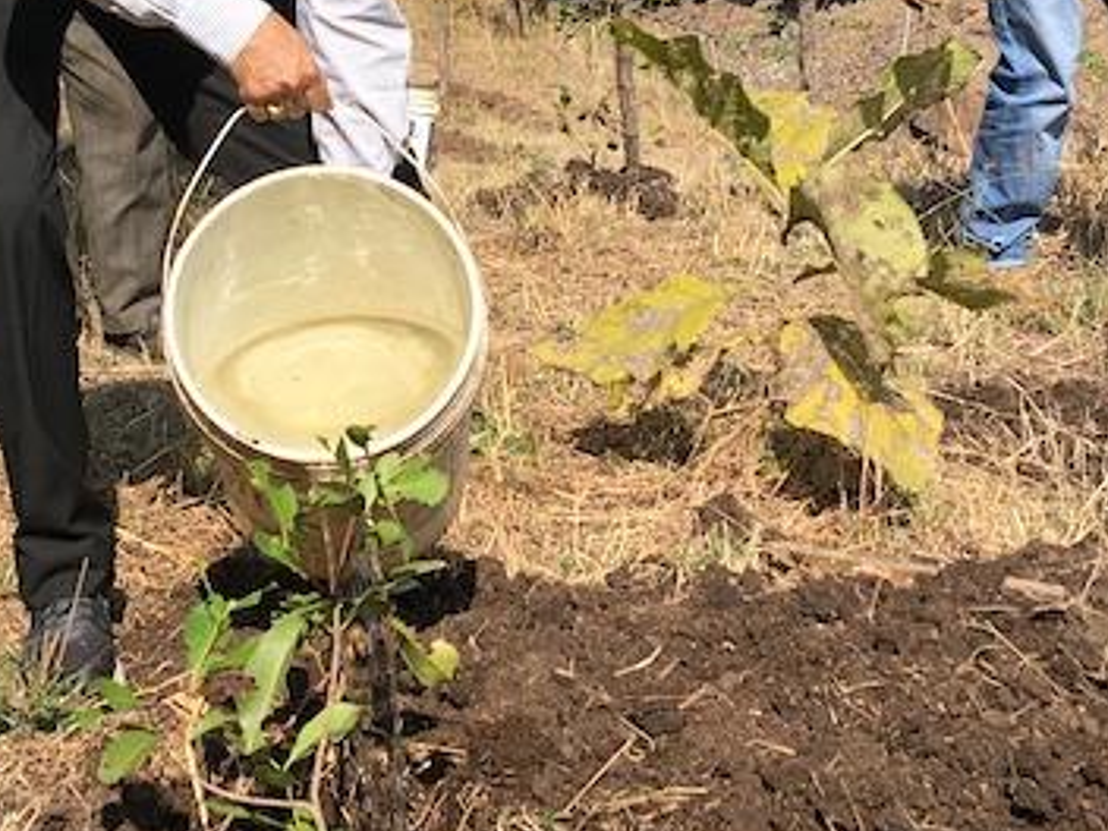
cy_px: 85
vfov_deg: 17.5
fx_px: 2657
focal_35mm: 83
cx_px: 280
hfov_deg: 23.3
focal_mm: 4.15
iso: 25
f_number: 2.2
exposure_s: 1/1202
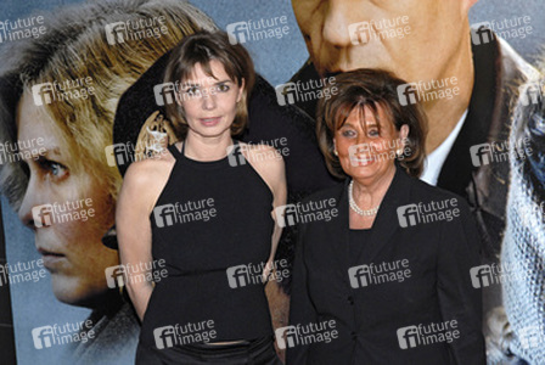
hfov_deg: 24.6
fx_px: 1251
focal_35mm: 82
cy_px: 182
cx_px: 272
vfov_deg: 16.6
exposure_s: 1/125
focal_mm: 55
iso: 500
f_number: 6.3
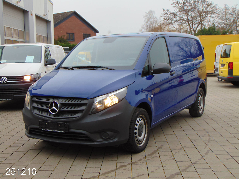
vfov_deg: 29.1
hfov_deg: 38.2
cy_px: 90
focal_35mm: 50
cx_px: 120
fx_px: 345
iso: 80
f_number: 3.5
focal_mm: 9
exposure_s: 1/40
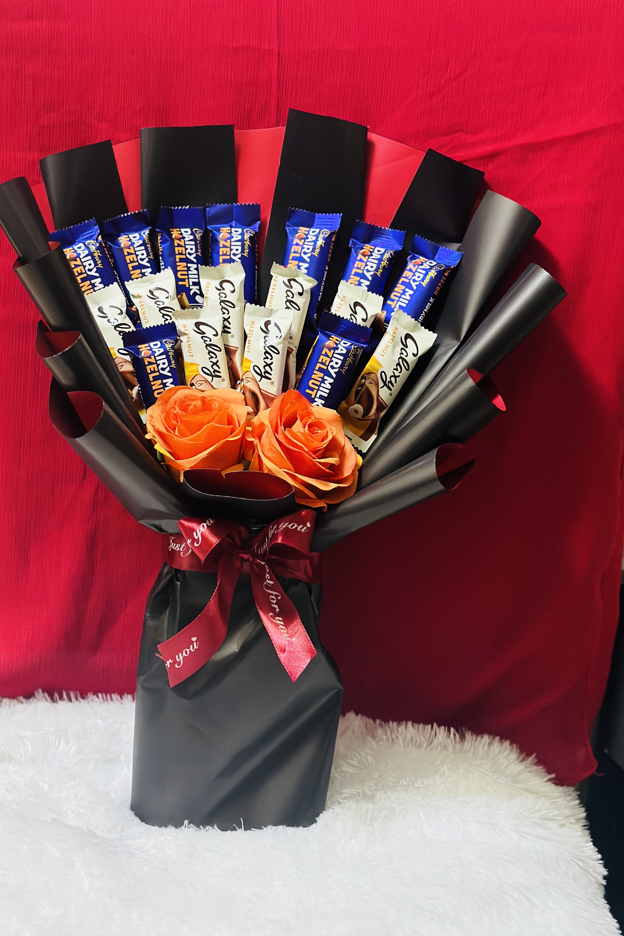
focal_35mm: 50
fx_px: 1300
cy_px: 468
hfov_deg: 27.0
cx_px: 274
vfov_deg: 39.6
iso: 640
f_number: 1.78
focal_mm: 6.86
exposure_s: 1/33
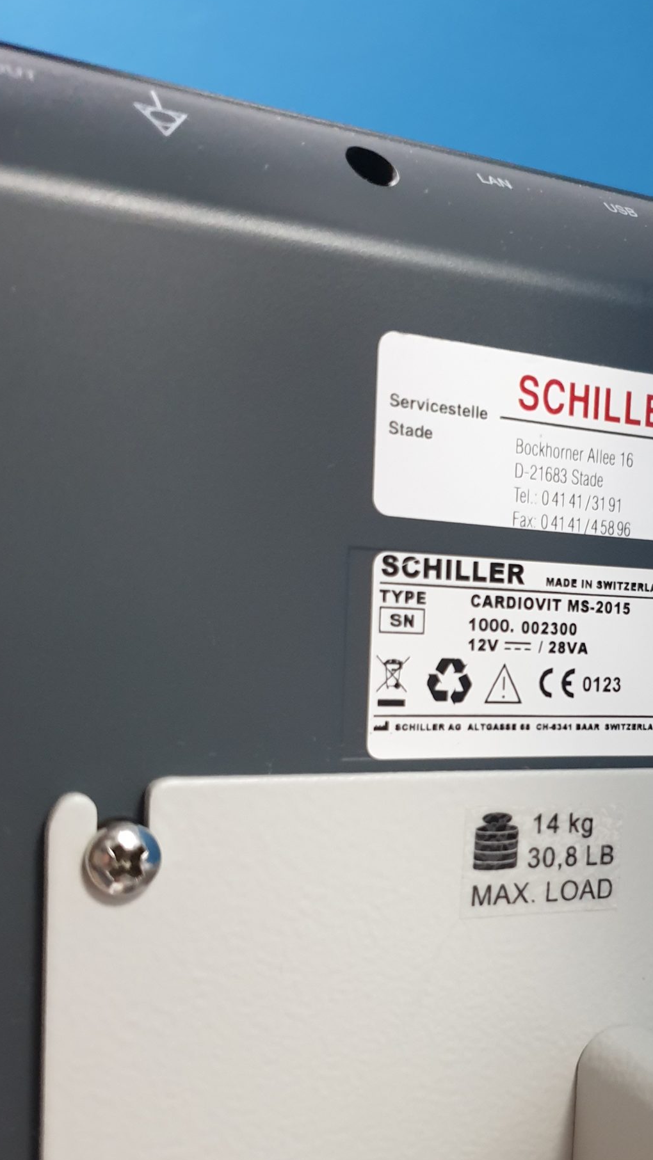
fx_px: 1231
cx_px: 536
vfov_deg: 50.2
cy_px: 687
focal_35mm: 40
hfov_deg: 29.0
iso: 320
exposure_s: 1/50
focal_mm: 4.3
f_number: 1.5
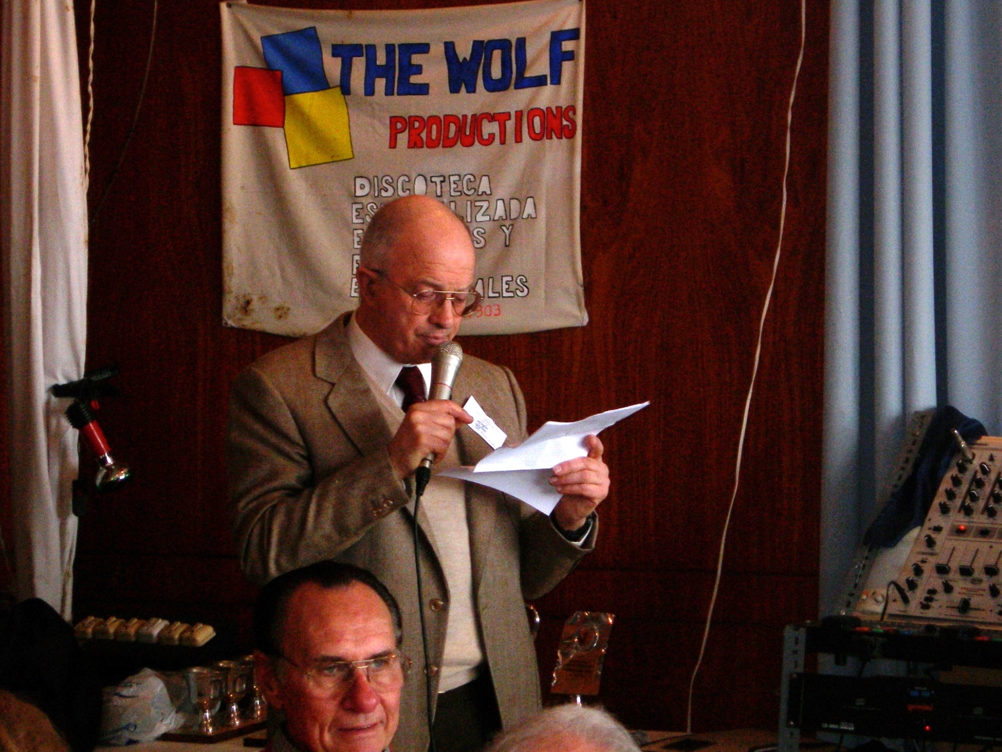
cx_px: 553
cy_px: 336
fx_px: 3676
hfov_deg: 15.5
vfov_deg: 11.7
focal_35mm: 127
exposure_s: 1/60.1
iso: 200
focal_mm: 23.4
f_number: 4.9
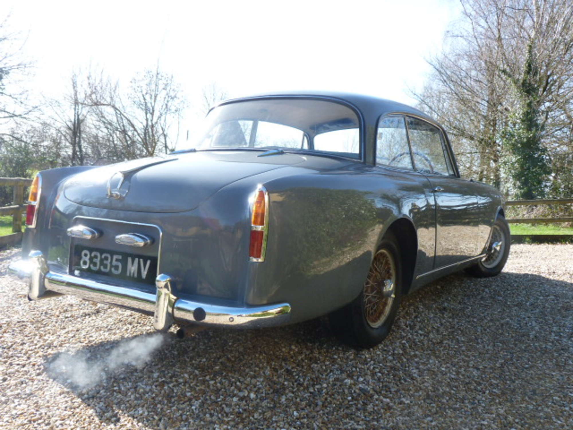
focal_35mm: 32
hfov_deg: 56.8
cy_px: 215
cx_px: 286
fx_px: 530
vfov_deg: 44.2
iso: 80
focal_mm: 5.8
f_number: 4
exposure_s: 1/160
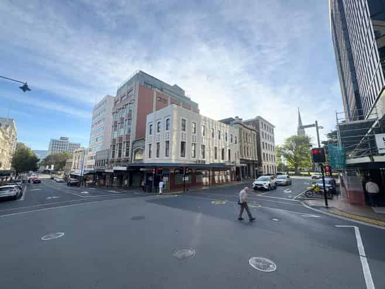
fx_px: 156
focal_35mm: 14
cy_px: 144
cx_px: 192
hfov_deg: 102.1
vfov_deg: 85.6
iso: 50
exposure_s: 1/1110
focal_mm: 2.22
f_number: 2.2
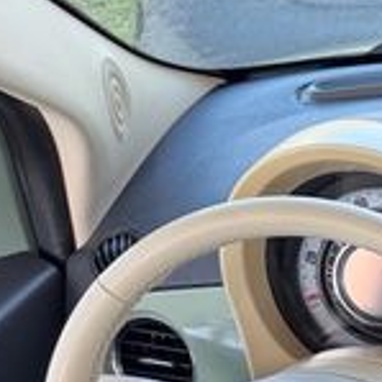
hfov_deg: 15.7
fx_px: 1136
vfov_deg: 17.8
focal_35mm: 91
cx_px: 726
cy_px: 505
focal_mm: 6.76
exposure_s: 1/126
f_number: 1.78
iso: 50
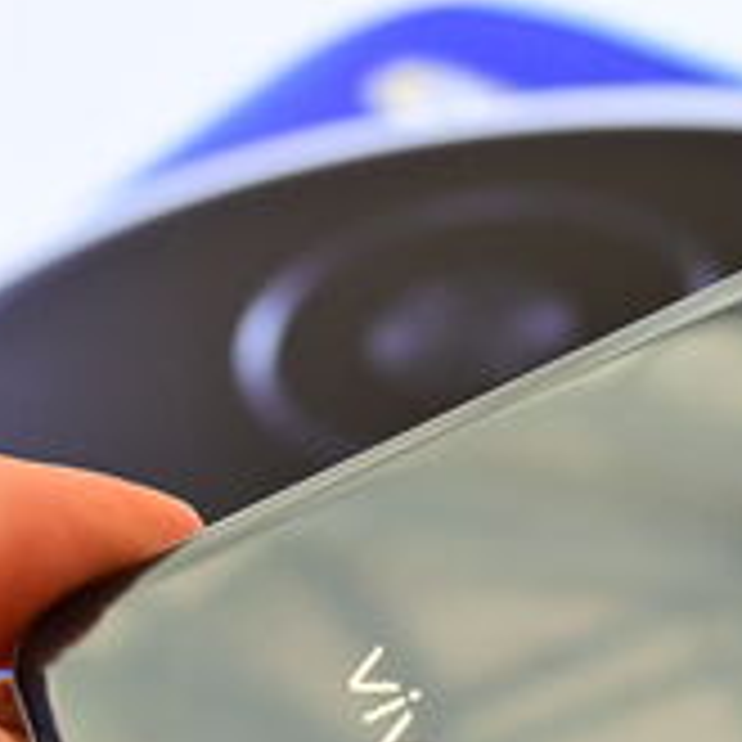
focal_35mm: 116
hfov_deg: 14.4
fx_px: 2822
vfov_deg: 15.0
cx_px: 962
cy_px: 488
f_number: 5.6
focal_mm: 24.5
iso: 320
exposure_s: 1/125
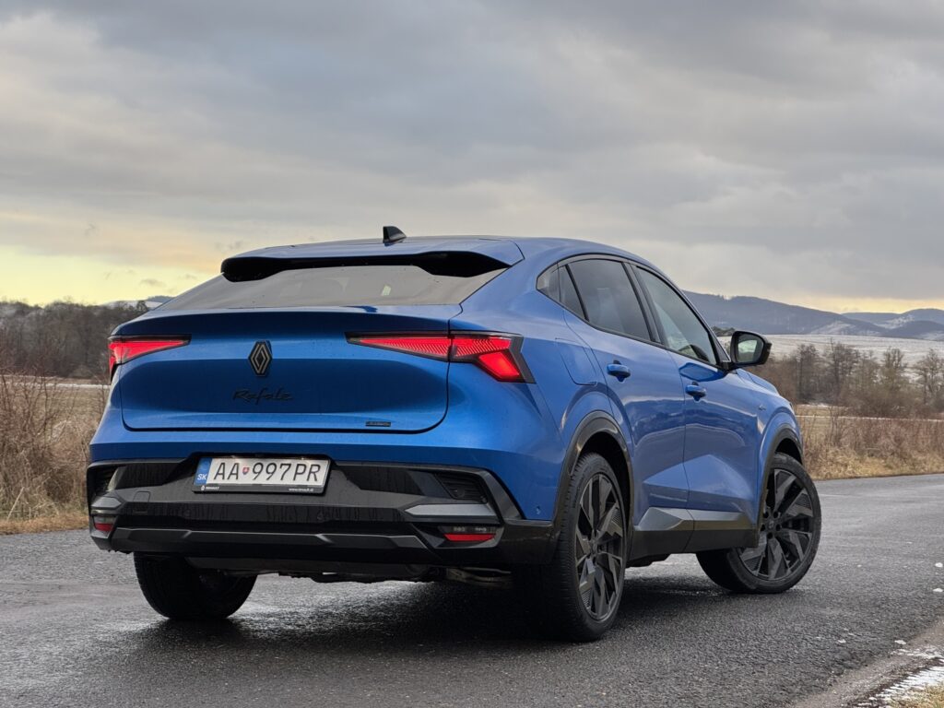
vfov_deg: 19.1
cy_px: 354
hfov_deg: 25.3
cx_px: 472
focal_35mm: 77
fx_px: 2100
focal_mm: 9
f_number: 2.8
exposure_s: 1/99
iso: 64
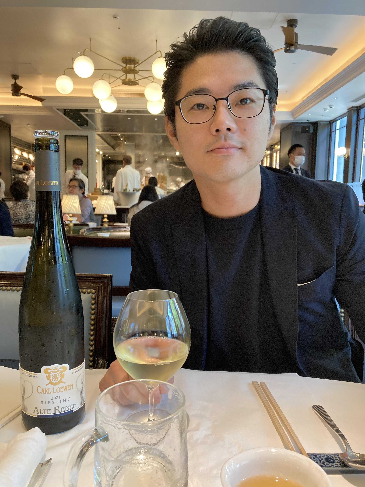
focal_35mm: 28
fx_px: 394
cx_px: 182
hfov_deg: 49.7
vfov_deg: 63.4
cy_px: 244
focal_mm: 4
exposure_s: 1/50
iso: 125
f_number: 1.8
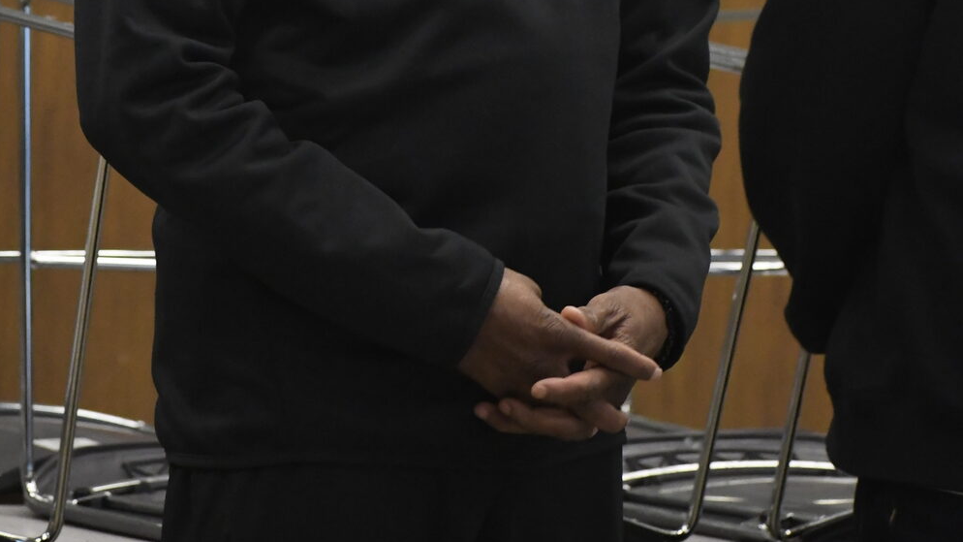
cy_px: -163
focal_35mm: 237
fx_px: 6051
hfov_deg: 9.1
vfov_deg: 5.1
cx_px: 481
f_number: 4.8
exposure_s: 1/500
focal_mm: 100
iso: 8000
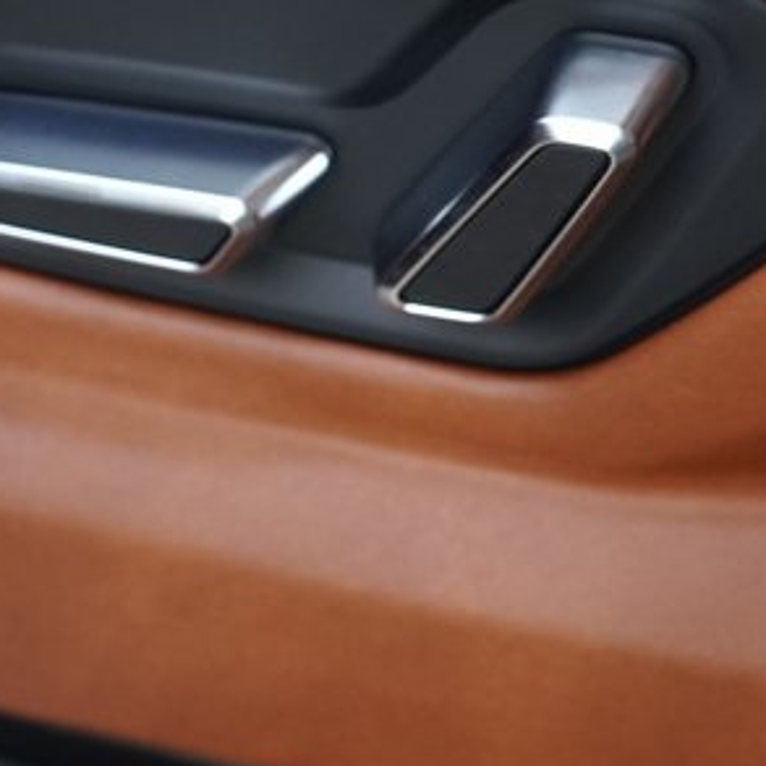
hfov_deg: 15.4
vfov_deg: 15.3
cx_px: 193
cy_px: 161
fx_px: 2829
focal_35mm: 113
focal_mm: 38
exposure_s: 1/50
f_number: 6.3
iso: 1250
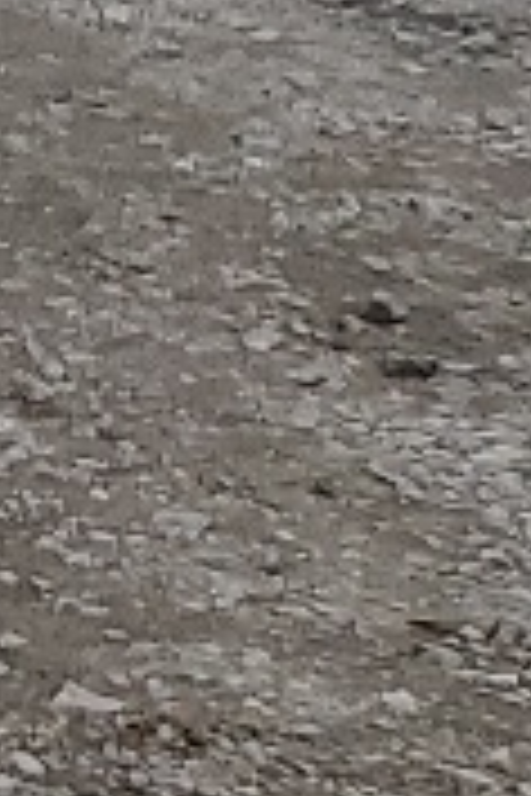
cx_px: -2907
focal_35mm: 245
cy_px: -504
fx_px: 5420
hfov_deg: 4.2
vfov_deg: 8.2
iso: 50
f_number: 1.5
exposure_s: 1/5000
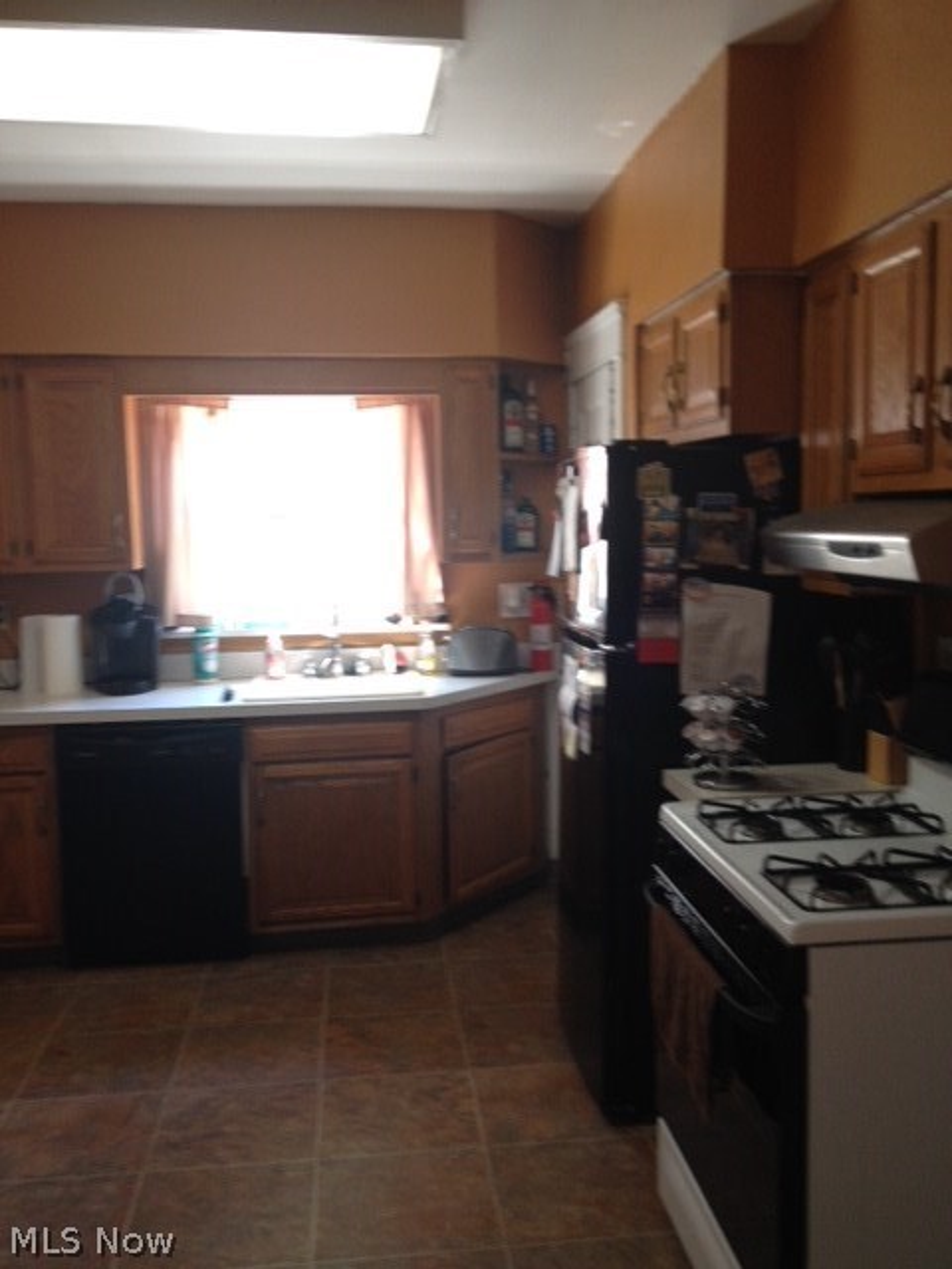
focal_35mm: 35
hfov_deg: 40.7
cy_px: 634
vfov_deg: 52.6
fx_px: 1283
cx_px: 476
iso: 80
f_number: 2.4
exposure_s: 1/20
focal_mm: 4.28
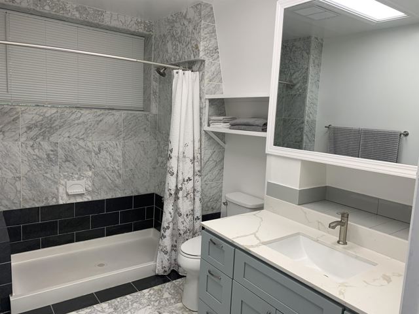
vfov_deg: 53.1
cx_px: 210
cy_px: 157
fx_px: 315
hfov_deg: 67.3
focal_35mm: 26
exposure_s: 1/120
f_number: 1.8
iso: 40
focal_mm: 4.25
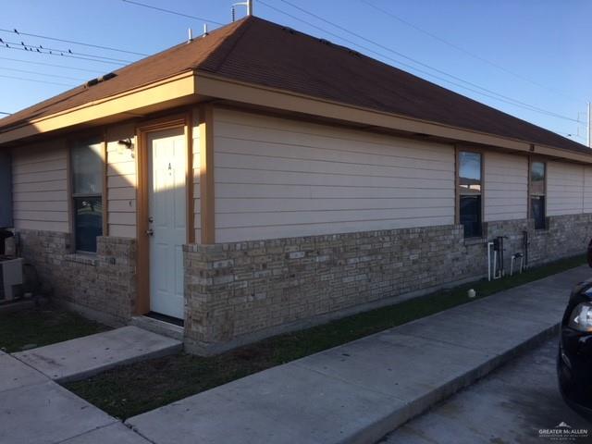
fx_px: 496
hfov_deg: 61.7
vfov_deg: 48.2
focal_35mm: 29
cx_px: 296
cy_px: 222
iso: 25
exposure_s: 1/615
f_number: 2.2
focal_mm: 4.15
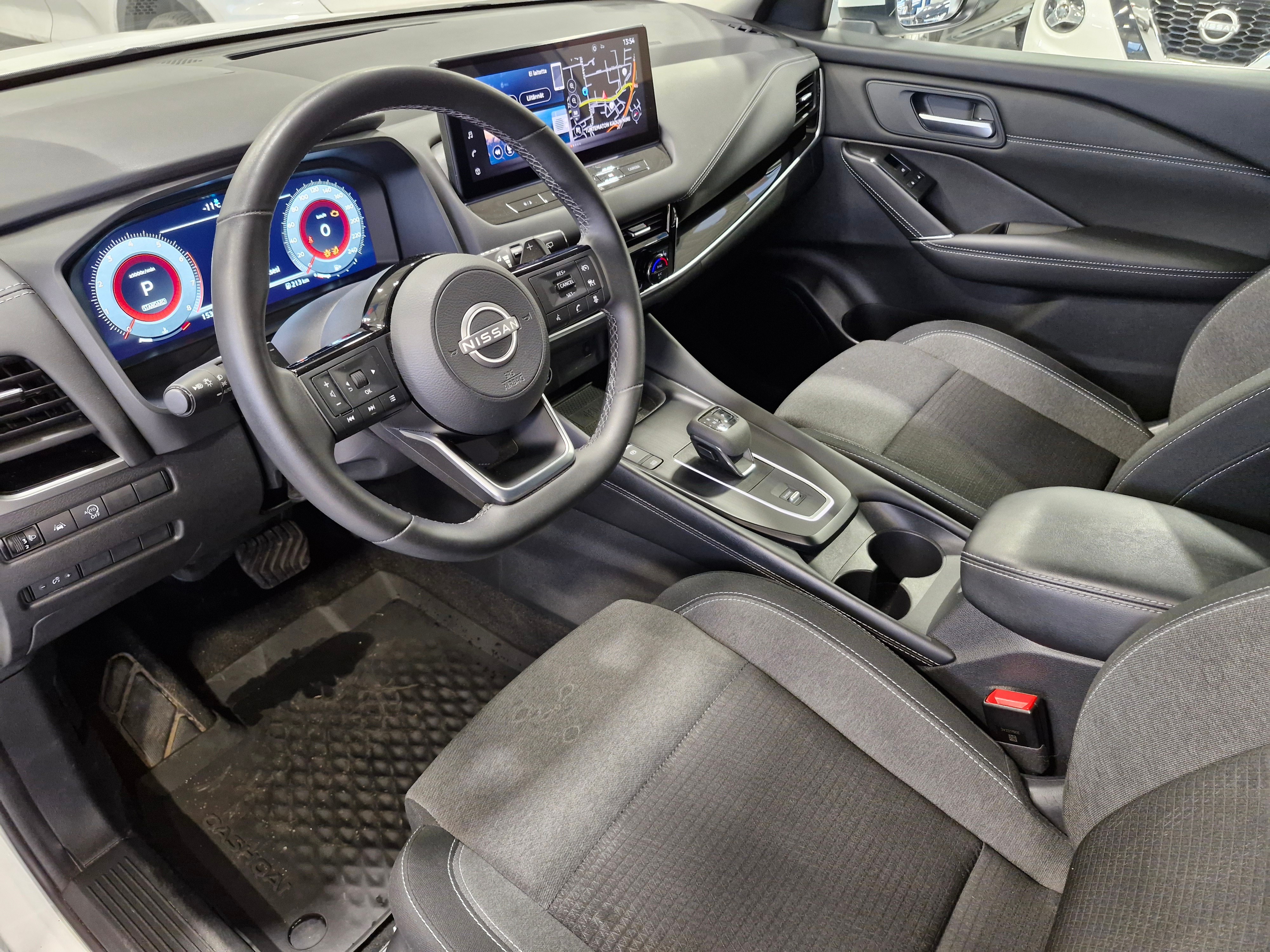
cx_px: 635
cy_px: 476
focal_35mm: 23
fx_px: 844
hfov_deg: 73.9
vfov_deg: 58.9
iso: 640
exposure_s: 1/33
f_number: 1.8
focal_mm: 5.54
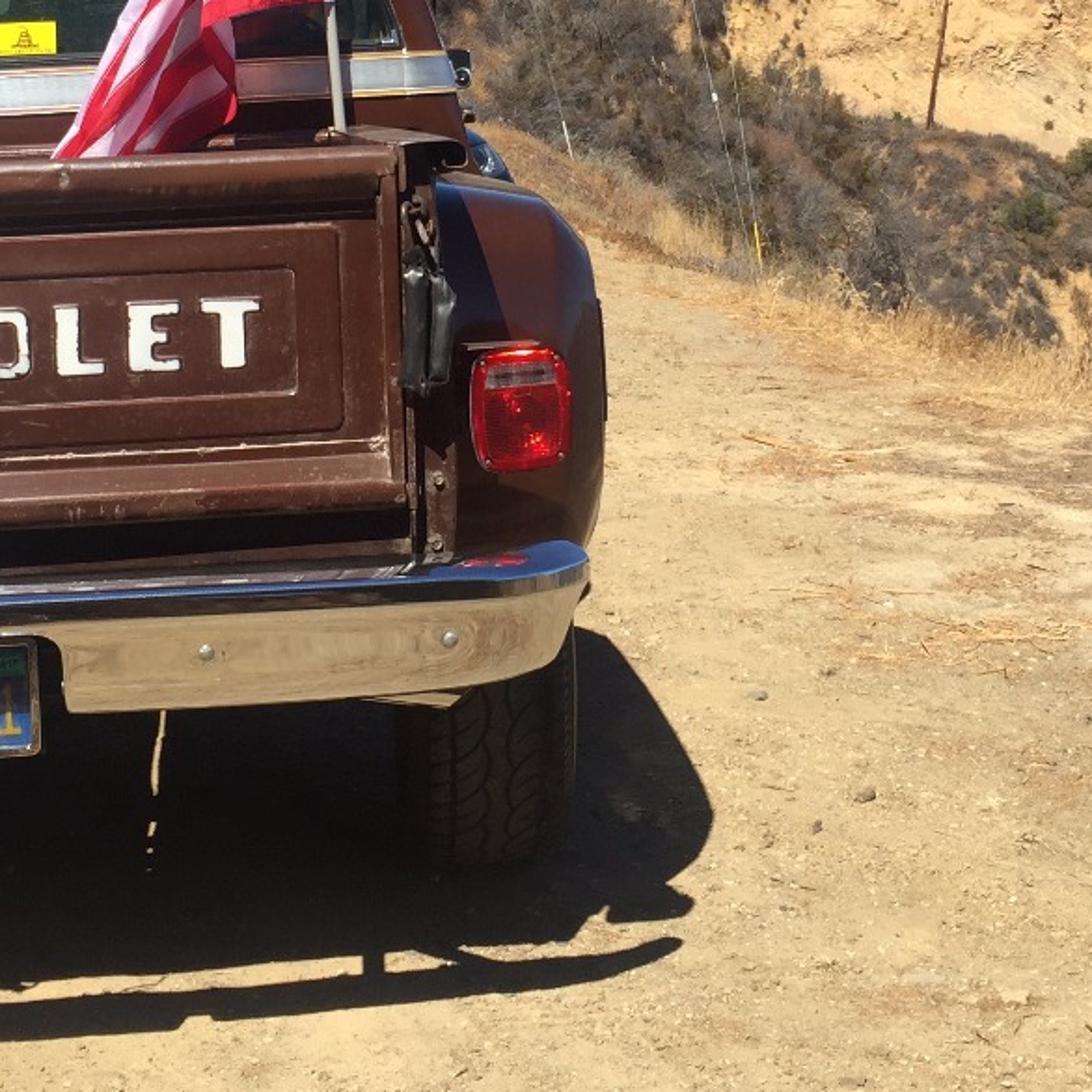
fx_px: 2248
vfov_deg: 26.4
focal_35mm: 63
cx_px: 458
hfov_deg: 27.3
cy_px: 110
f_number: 2.2
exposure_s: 1/1721
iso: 32
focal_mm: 4.15
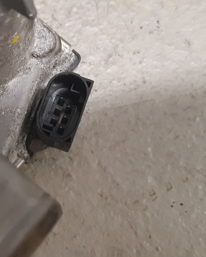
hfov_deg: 33.5
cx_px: 16
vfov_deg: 43.7
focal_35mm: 42
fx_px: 320
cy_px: 112
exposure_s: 1/50
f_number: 1.7
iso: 200
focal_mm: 3.93
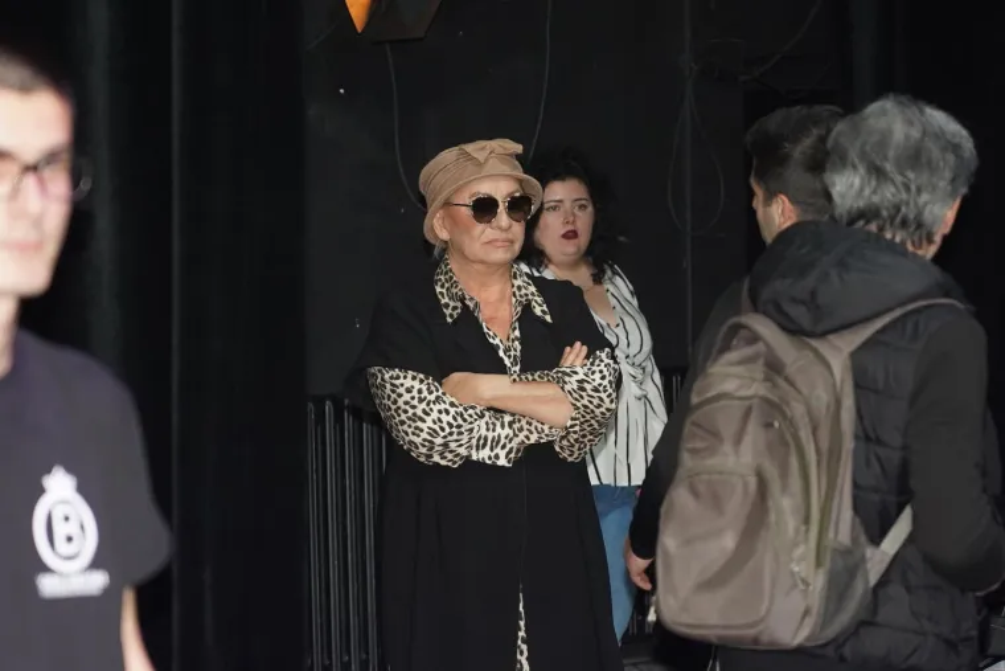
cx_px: 502
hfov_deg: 13.1
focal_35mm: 157
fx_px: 4383
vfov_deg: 8.7
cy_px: 336
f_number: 4
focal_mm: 105
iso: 3200
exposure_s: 1/250
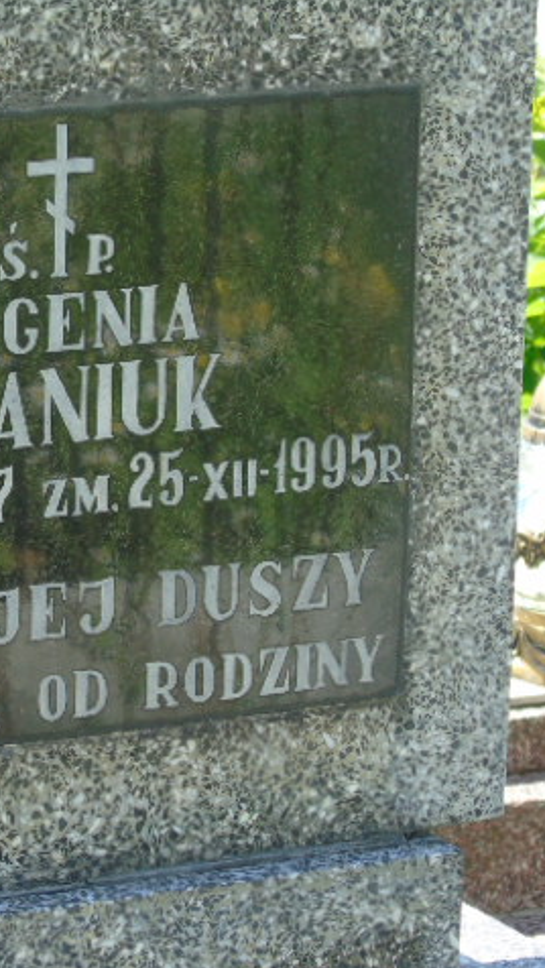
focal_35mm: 208
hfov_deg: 5.8
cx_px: 4
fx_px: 5340
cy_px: 484
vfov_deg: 10.4
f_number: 4.7
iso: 100
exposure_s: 1/125
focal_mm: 25
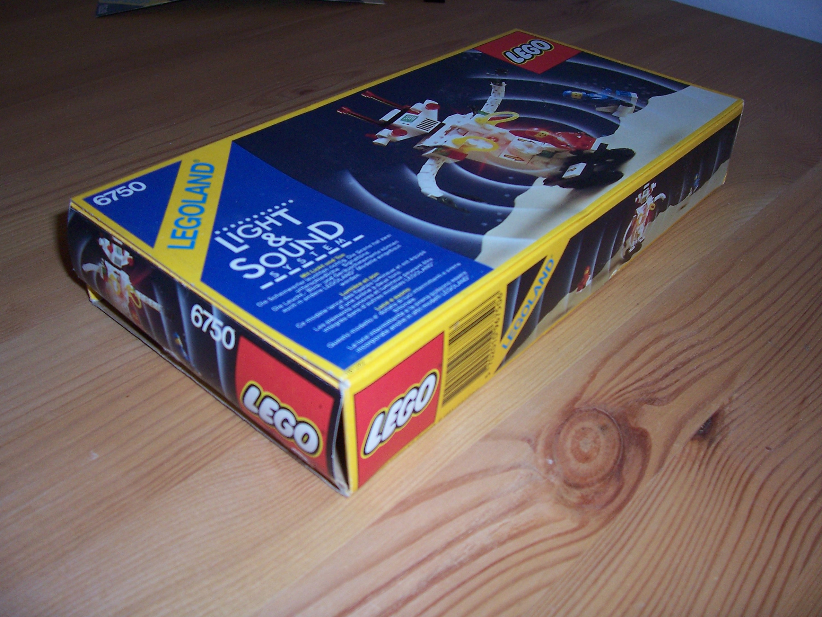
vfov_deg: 41.8
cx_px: 411
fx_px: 807
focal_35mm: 34
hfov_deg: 54.0
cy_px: 308
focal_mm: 5.6
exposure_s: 1/60
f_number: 2.7
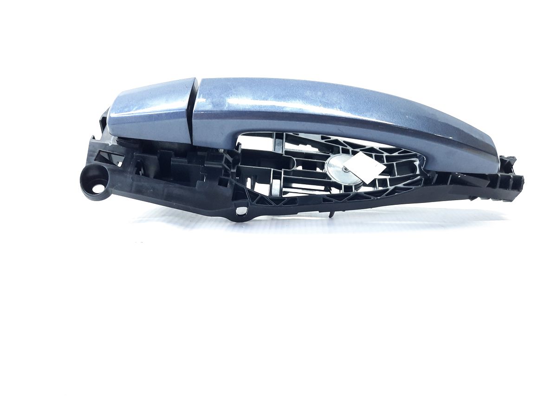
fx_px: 402
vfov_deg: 54.9
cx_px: 278
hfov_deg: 69.4
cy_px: 209
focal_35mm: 25
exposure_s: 1/50
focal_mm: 4.6
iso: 250
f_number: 2
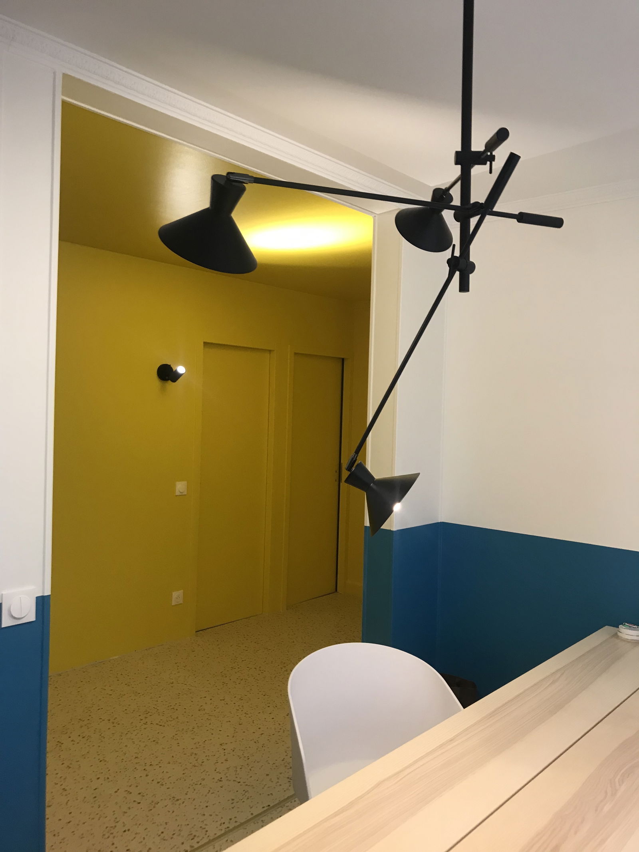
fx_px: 689
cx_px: 320
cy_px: 426
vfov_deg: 63.4
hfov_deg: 49.7
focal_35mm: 28
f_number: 1.8
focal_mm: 3.99
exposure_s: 1/20
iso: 40
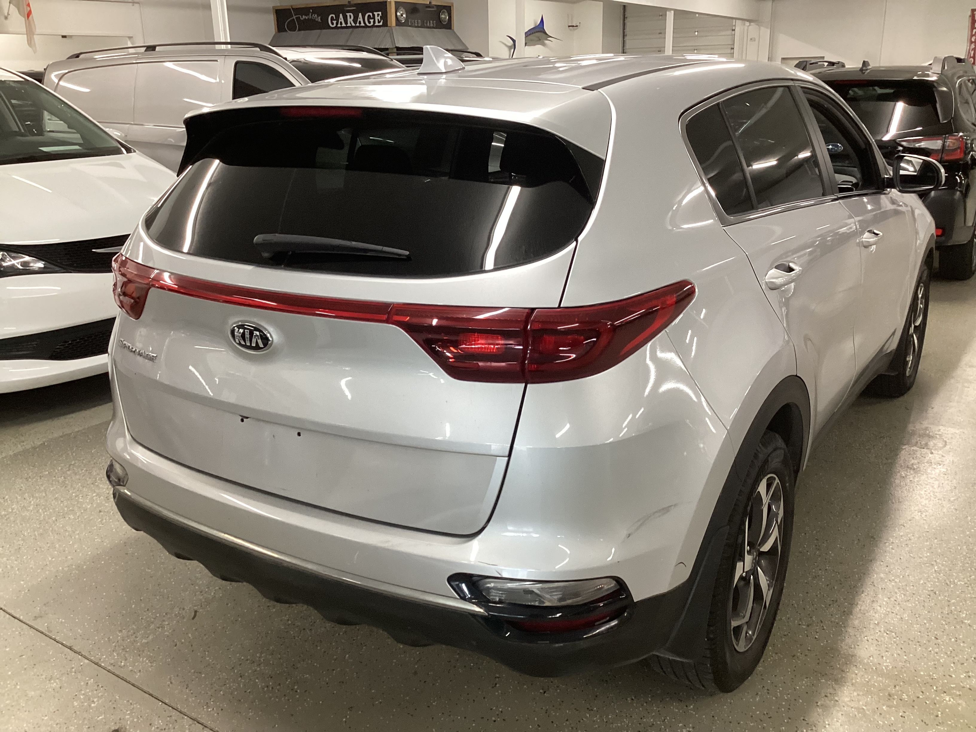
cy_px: 366
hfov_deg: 58.4
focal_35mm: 31
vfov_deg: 45.4
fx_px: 874
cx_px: 488
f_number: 2.4
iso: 160
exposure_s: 1/50
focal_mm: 3.3
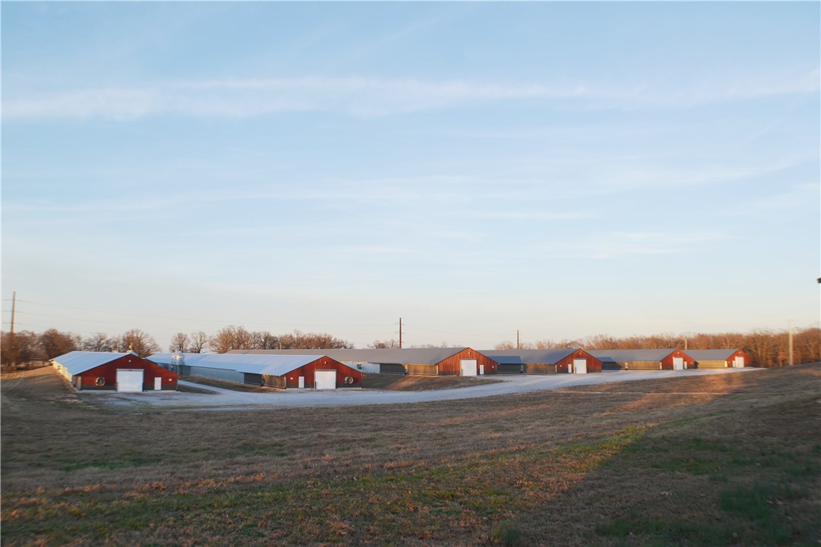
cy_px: 274
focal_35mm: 36
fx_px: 821
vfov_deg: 36.9
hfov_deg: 53.1
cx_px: 410
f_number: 5.6
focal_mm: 24
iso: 100
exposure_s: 1/125
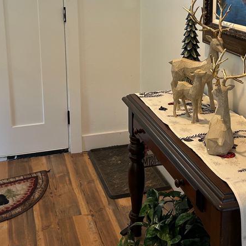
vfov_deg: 31.5
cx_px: 140
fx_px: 426
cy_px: 53
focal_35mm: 53
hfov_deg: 32.2
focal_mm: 5.7
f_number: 1.5
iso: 80
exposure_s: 1/60
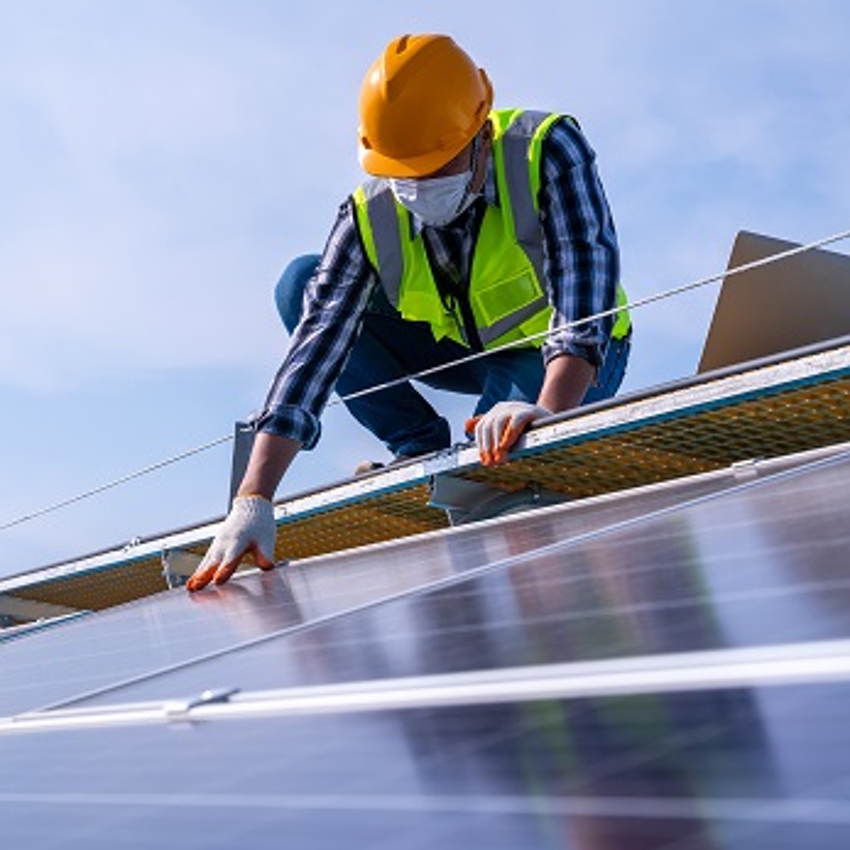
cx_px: 244
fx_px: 2372
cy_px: 426
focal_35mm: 85
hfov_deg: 20.2
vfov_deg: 20.3
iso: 100
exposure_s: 1/400
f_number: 8
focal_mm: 66.3
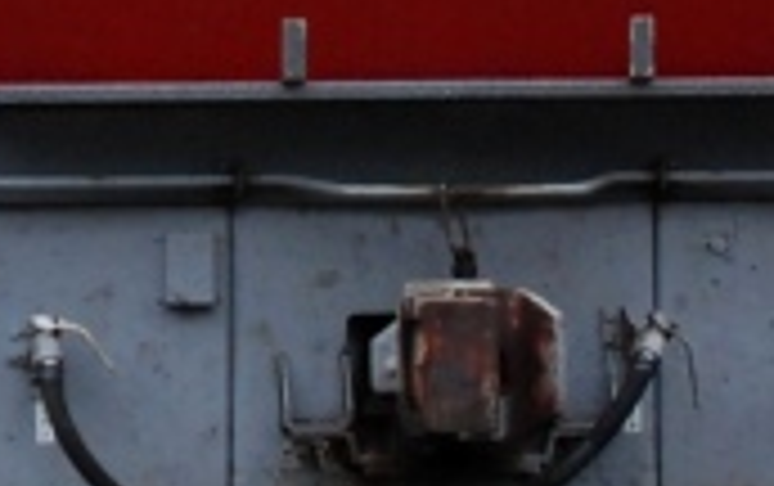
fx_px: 15017
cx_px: -495
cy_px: -286
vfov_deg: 1.9
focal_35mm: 711
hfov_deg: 2.9
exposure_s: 1/60
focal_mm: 100
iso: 800
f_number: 2.8
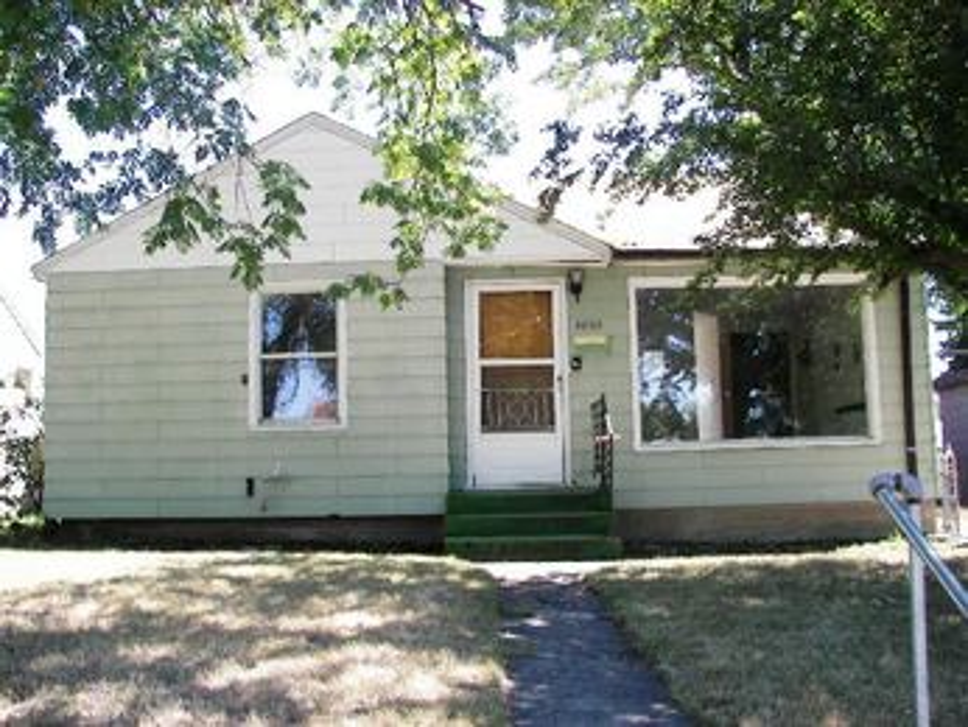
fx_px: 1007
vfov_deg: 39.7
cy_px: 364
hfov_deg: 51.3
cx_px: 484
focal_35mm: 36
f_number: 2.8
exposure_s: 1/125
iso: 50
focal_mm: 6
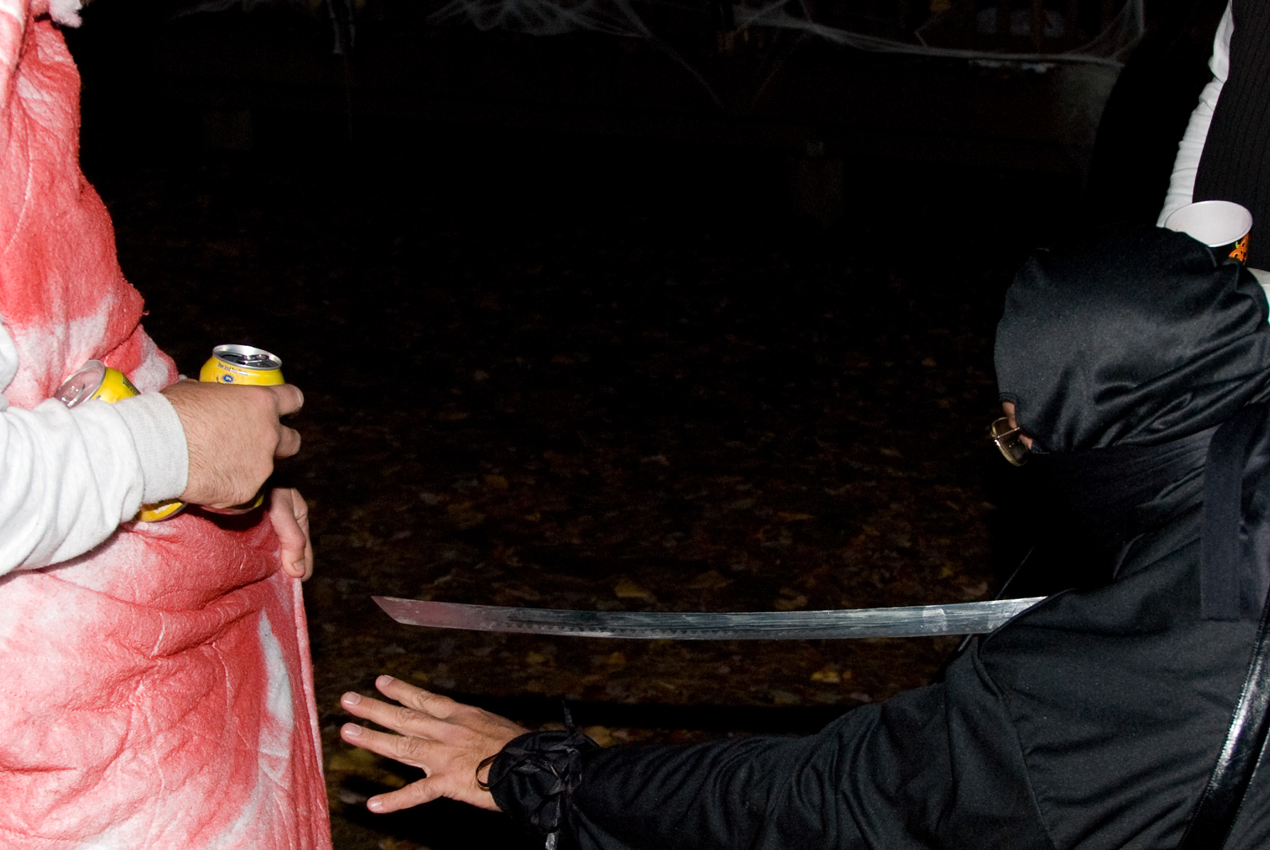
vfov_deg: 22.7
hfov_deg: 33.4
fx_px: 2119
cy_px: 442
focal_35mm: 60
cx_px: 651
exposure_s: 1/60
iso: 200
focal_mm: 22
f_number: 4
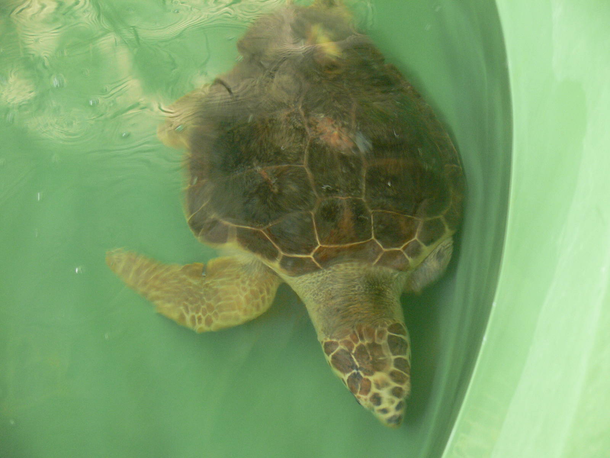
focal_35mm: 35
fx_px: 617
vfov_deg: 40.7
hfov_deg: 52.6
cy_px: 229
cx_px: 305
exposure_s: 1/15
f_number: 2.8
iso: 200
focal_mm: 7.4
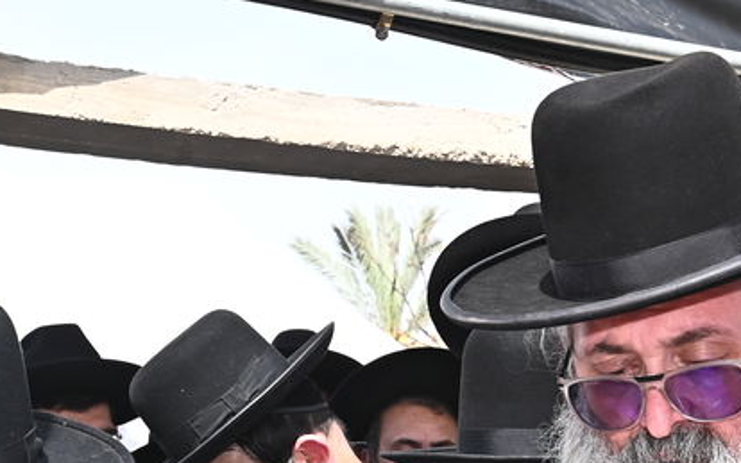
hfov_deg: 17.8
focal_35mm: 117
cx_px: 315
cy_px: 573
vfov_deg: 11.0
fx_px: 2363
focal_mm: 34
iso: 250
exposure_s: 1/200
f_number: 10
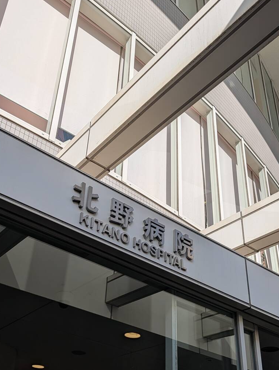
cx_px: 111
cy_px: 240
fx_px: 407
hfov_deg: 37.6
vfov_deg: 48.3
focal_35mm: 38
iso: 20
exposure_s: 1/1754
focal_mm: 6.9
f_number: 1.68
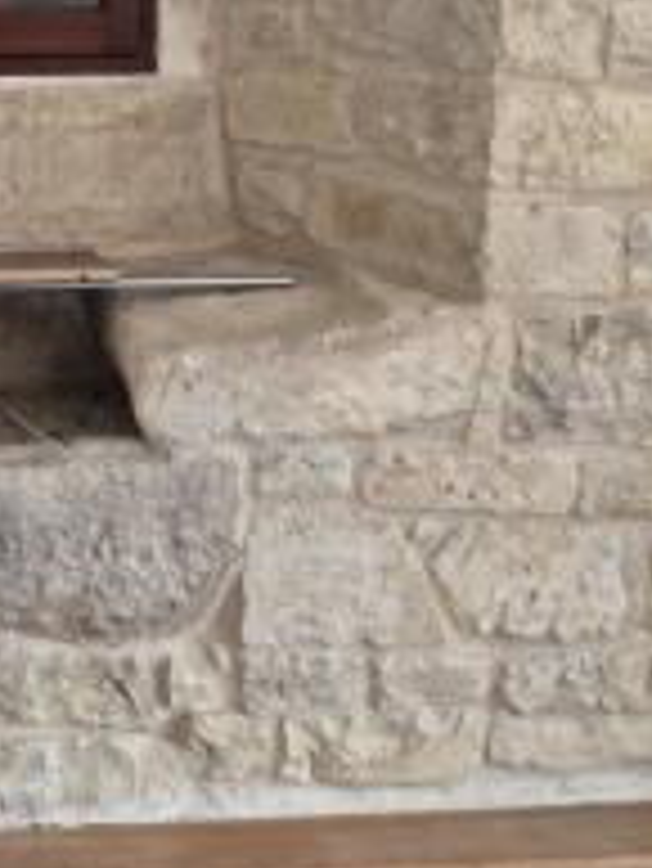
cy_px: -29
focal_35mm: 52
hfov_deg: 26.9
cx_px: 45
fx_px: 1304
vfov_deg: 33.2
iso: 100
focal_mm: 5.4
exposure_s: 1/180
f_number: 1.8
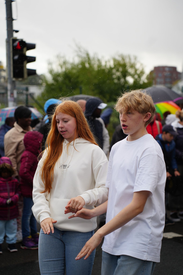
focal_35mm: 75
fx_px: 572
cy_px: 138
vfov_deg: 27.0
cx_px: 92
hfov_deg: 18.2
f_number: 2.8
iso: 200
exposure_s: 1/1600
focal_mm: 75
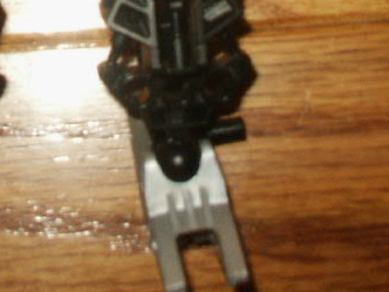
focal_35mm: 135
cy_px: -250
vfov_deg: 10.3
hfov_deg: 14.4
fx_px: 1517
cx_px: 22
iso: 200
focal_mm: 7.18
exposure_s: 1/45
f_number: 6.7
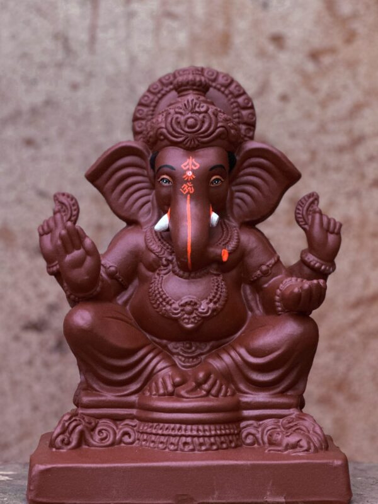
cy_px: 252
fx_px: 1121
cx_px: 189
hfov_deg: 19.1
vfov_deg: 25.3
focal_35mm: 77
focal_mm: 9
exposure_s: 1/121
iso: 200
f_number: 2.8
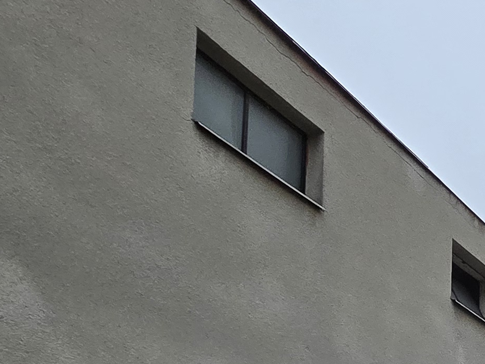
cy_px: 561
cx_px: 889
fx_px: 784
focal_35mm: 56
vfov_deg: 21.4
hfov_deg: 21.3
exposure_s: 1/2000
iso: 125
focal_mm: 2.2
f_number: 2.2
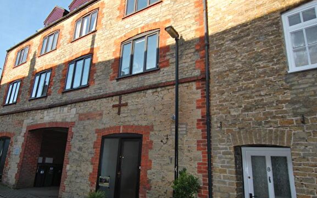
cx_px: 131
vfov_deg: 47.6
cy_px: 93
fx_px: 225
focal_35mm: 26
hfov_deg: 69.9
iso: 100
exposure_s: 1/200
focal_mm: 14
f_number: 5
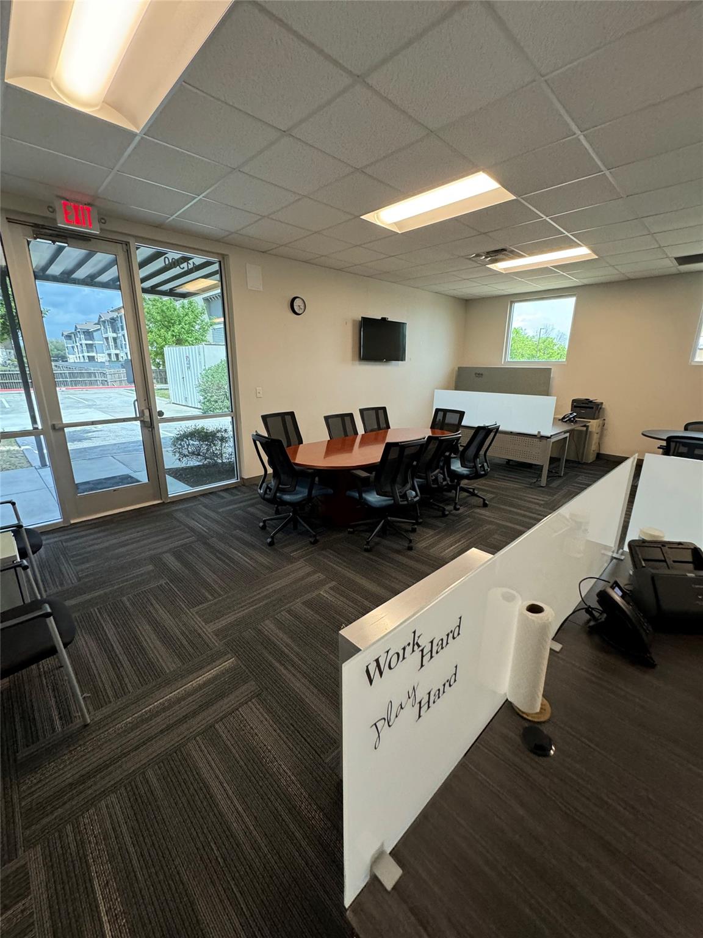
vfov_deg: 102.1
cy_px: 469
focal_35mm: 14
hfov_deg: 85.7
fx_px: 379
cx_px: 352
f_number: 2.2
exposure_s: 1/120
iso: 320
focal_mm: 2.22
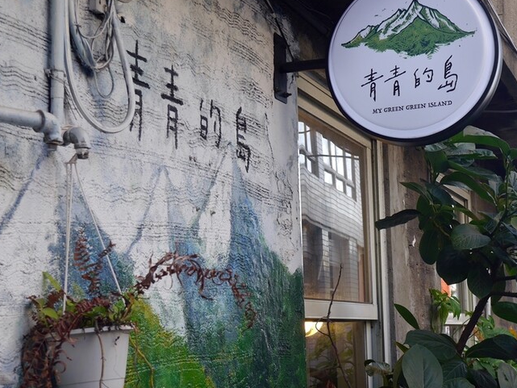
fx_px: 911
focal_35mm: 61
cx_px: 268
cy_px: 169
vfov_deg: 24.0
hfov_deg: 31.7
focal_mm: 23
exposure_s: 1/80
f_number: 5.1
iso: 160
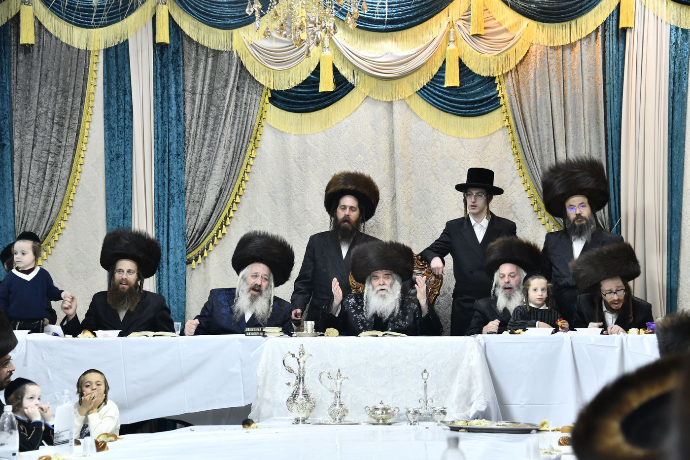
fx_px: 1916
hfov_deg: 20.4
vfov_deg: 13.7
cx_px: 345
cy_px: 230
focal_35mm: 100
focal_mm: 100
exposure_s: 1/200
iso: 800
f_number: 5.6
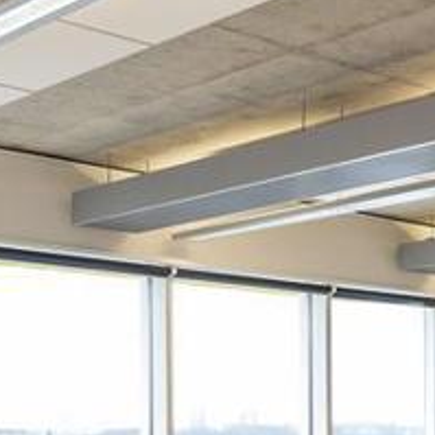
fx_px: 1211
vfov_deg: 19.9
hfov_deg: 20.2
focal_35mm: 85
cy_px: 414
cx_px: 337
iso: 400
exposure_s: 1/10
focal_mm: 19.5
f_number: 8
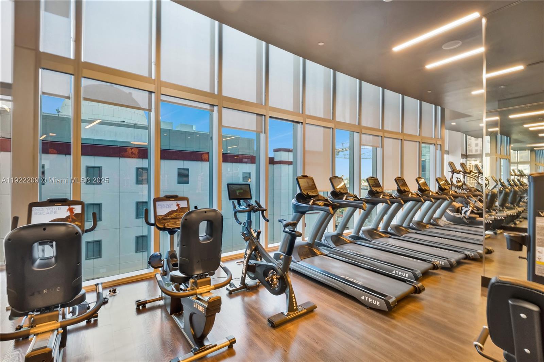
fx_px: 227
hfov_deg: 100.4
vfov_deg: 77.3
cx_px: 272
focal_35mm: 15
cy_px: 181
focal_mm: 10
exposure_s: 1/60
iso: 640
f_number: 8
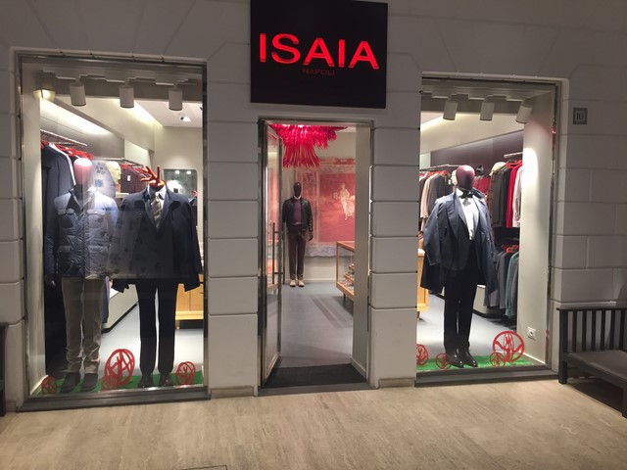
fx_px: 525
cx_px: 314
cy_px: 235
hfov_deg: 61.7
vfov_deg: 48.2
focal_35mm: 29
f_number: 2.2
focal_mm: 4.15
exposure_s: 1/33
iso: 125
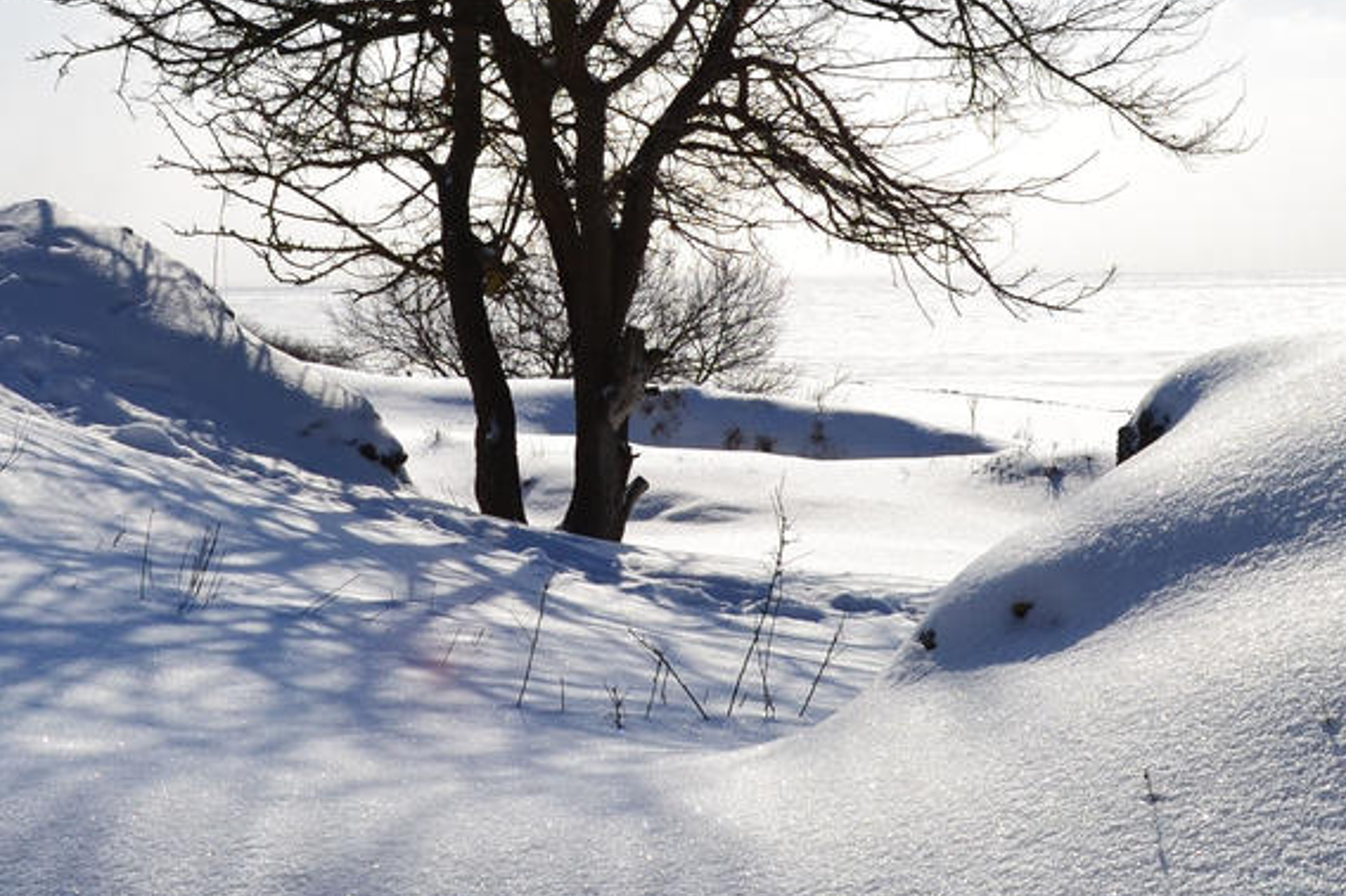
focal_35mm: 74
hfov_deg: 27.3
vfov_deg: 18.2
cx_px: 540
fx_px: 2765
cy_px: 160
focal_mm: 20
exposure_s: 1/500
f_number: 11
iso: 100
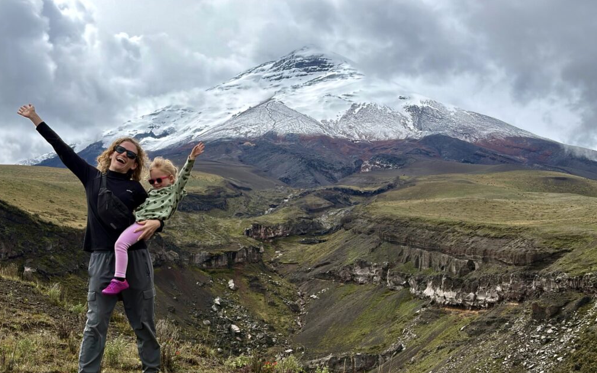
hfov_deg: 36.3
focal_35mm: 56
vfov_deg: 23.1
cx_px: 296
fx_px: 911
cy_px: 224
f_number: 1.6
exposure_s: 1/2747
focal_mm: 5.96
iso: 32
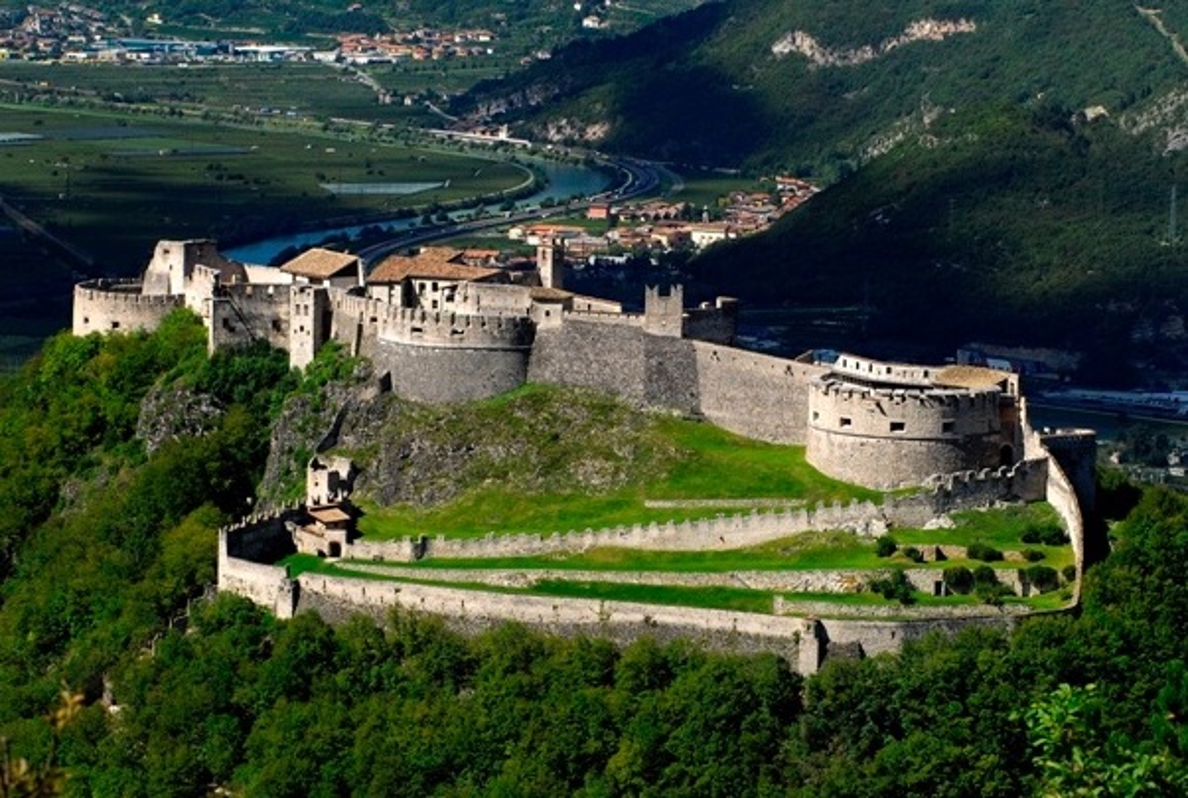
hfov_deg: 17.0
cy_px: 399
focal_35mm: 120
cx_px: 594
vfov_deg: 11.5
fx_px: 3968
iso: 125
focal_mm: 80
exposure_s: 1/320
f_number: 9
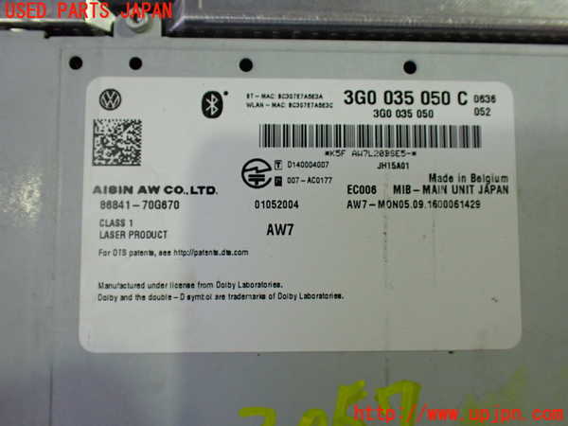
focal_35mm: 30
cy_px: 213
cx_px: 284
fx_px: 492
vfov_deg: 46.8
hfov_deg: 60.0
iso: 640
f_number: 2.3
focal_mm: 5.4
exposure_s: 1/125
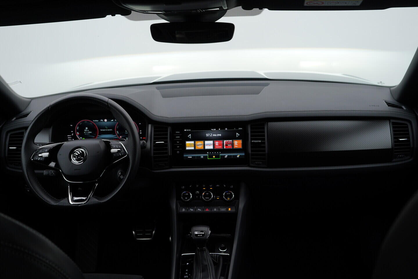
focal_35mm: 36
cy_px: 140
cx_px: 209
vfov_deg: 36.9
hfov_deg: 53.1
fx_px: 418
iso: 125
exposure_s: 1/60
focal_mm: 24
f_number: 3.5
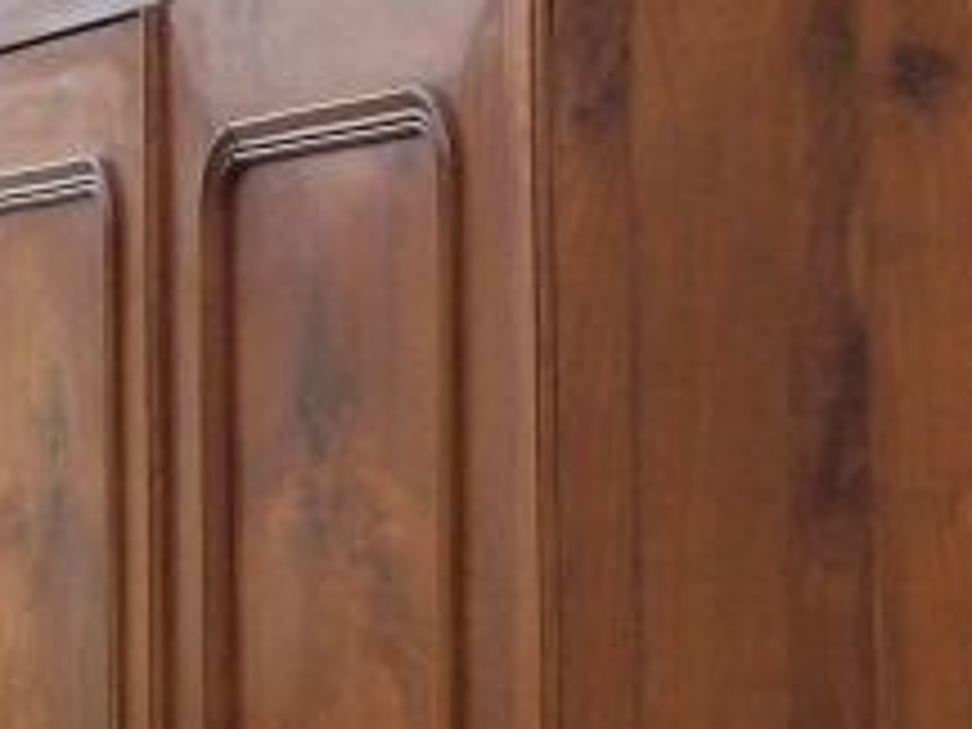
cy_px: 1152
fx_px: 5335
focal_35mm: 190
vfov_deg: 7.7
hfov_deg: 10.4
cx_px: 680
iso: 80
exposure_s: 1/320
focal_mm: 5.7
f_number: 2.9
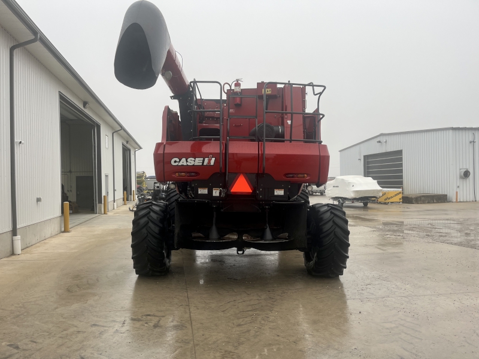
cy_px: 180
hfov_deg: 67.3
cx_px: 240
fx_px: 360
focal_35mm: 26
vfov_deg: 53.1
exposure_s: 1/510
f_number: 1.6
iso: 50
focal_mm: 5.1
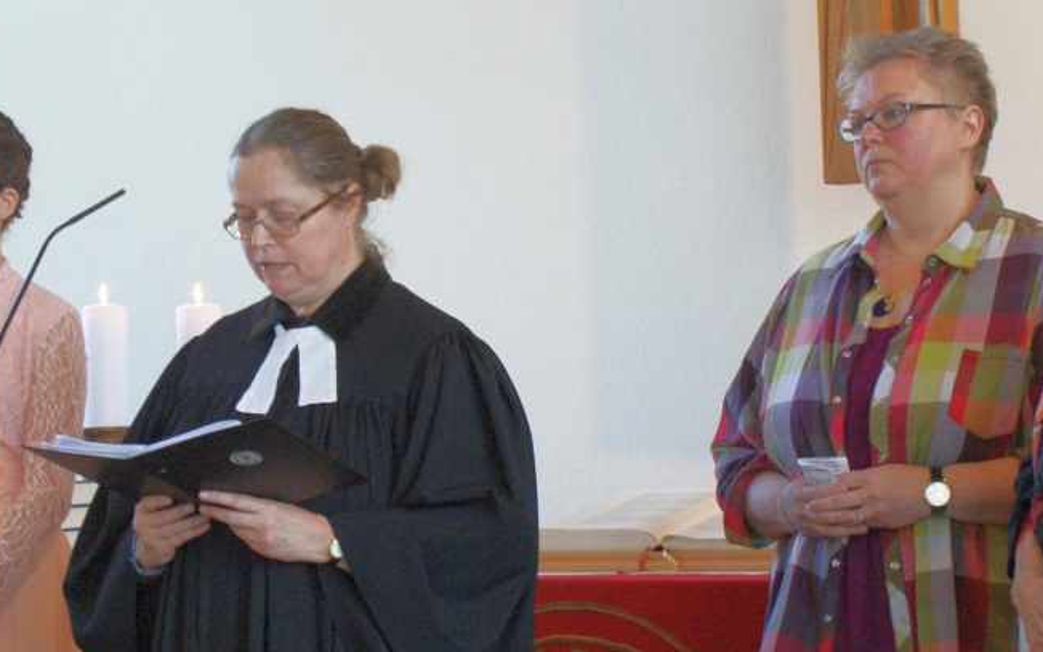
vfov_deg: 10.6
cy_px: 439
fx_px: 3502
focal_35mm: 123
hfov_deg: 16.9
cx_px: 312
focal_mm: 35
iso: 400
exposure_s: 1/20
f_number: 5.6
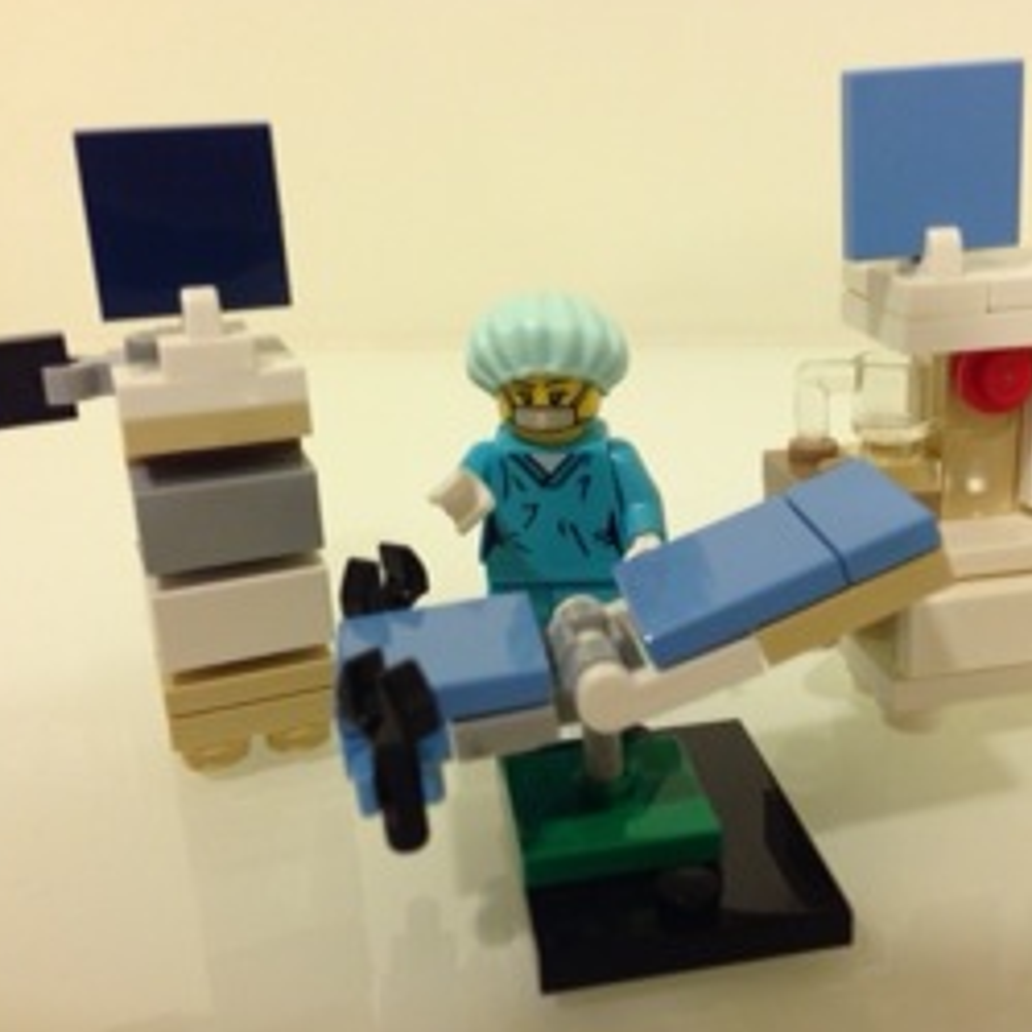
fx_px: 1349
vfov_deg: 41.9
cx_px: 656
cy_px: 514
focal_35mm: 40
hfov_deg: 41.5
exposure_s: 1/20
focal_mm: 4.13
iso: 125
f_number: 2.4
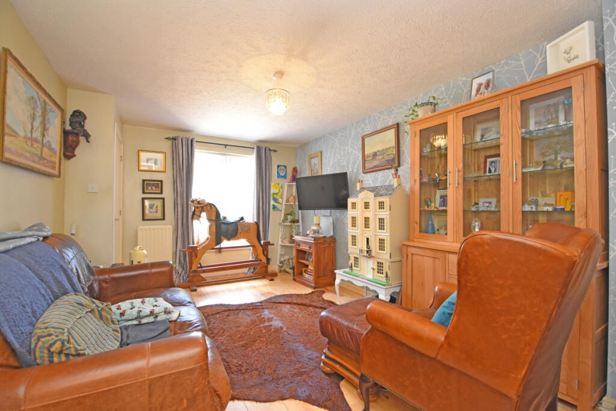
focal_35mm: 15
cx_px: 308
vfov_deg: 77.3
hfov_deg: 100.4
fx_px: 257
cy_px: 206
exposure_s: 1/60
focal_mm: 10
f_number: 4
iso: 1800
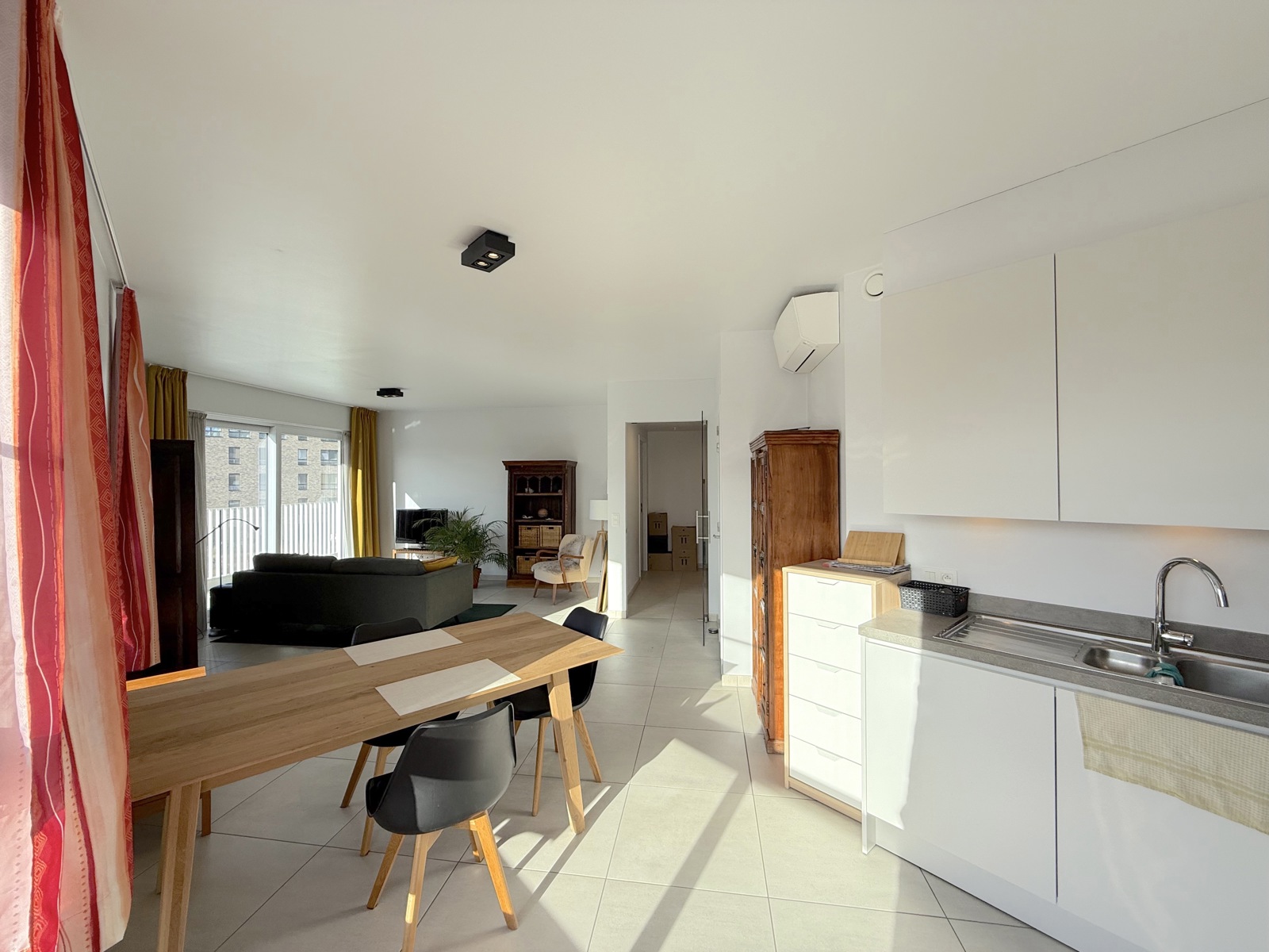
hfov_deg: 102.1
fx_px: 513
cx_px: 634
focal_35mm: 14
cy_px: 476
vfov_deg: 85.7
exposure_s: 1/490
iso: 64
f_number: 2.2
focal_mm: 2.22
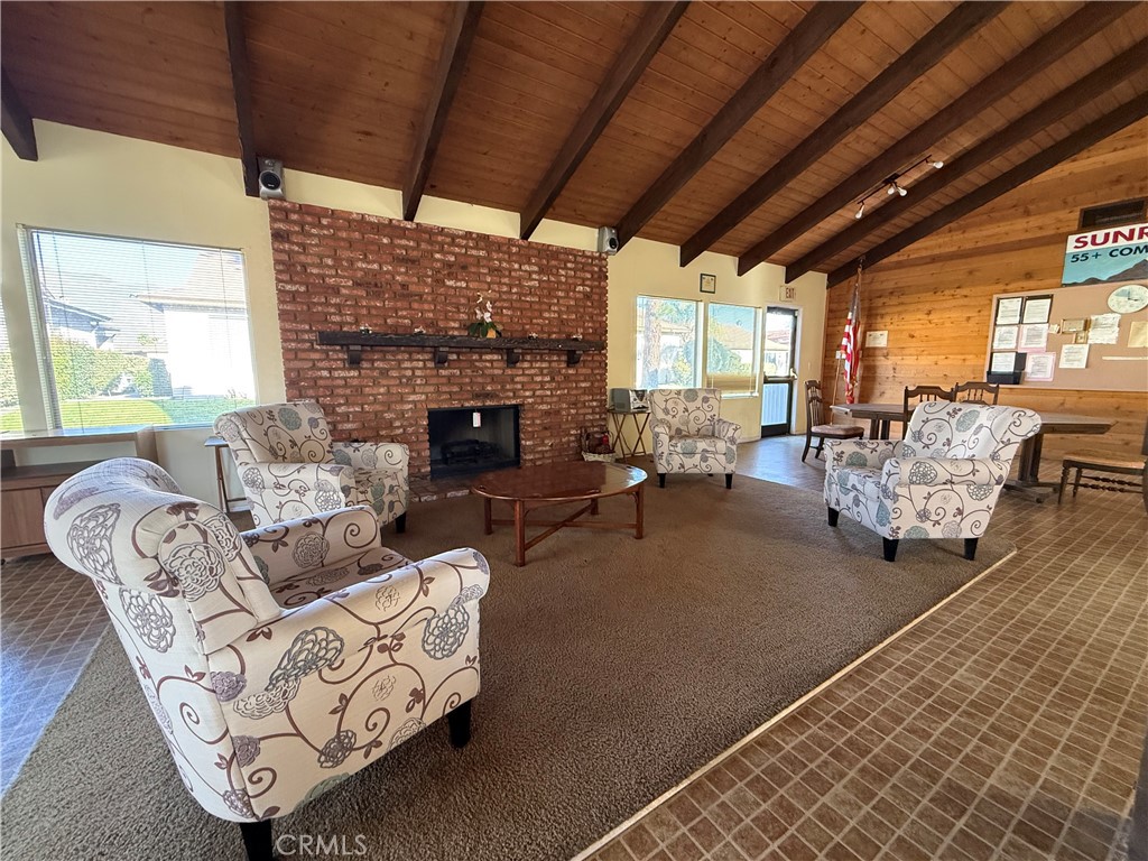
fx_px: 464
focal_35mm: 14
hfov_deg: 102.1
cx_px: 574
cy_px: 430
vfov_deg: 85.7
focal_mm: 2.22
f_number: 2.2
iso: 640
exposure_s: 1/120
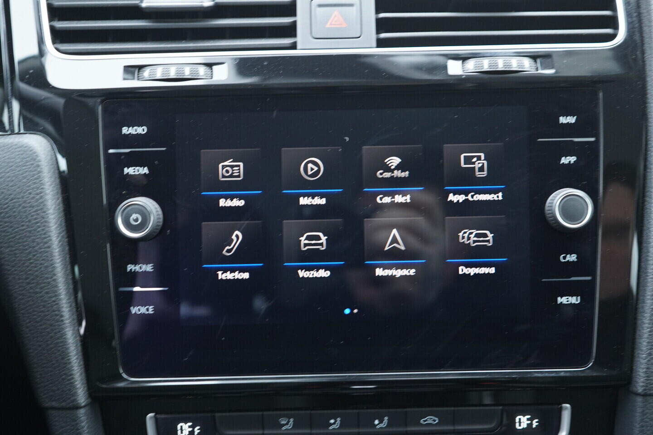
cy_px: 218
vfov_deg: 36.9
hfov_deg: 53.1
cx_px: 326
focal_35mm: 36
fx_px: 653
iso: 800
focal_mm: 24
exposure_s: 1/40
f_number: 2.8
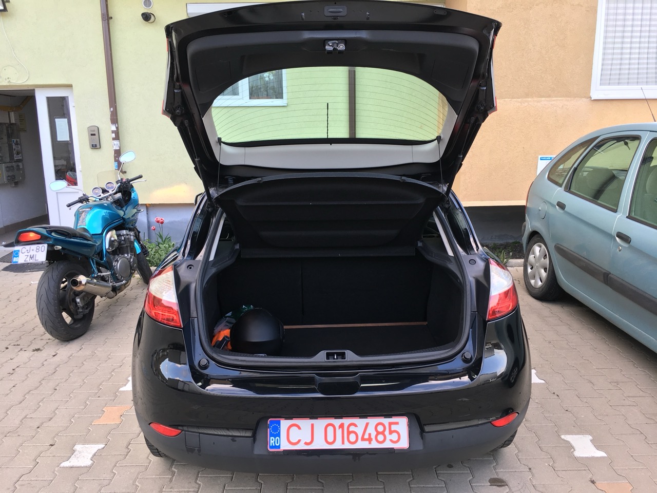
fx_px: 550
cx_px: 328
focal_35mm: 29
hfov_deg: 61.7
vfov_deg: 48.2
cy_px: 246
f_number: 2.2
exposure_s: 1/50
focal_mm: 4.15
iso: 25
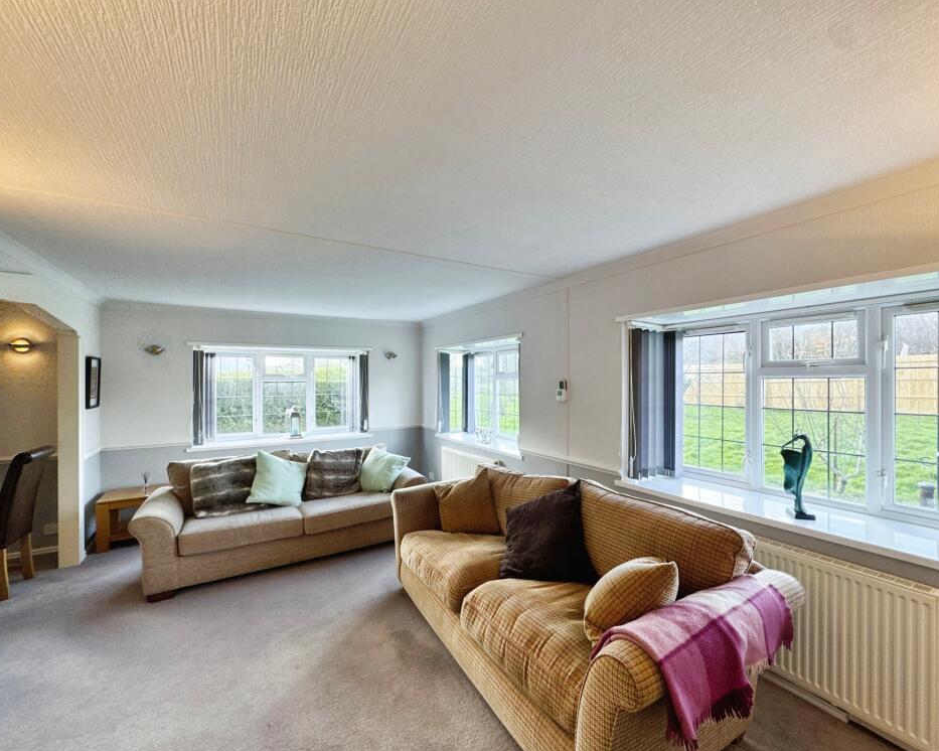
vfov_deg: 84.0
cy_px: 384
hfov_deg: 96.6
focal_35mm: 15
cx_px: 507
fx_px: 417
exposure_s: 1/100
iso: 100
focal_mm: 2.22
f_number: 2.2
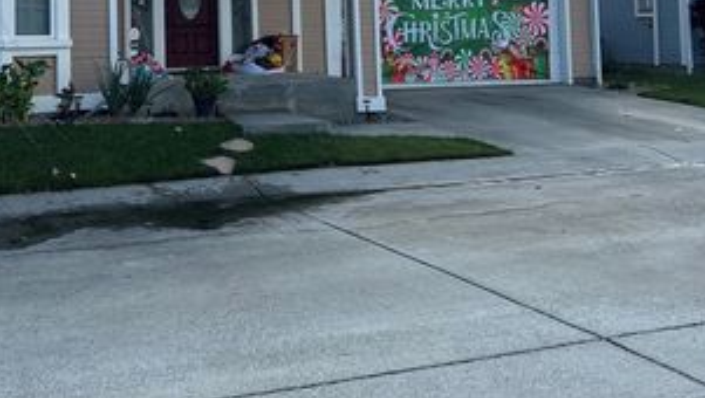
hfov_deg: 43.0
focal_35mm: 47
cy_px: 1
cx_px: 230
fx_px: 879
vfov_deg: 24.4
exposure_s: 1/3571
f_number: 1.5
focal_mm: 5.7
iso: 50
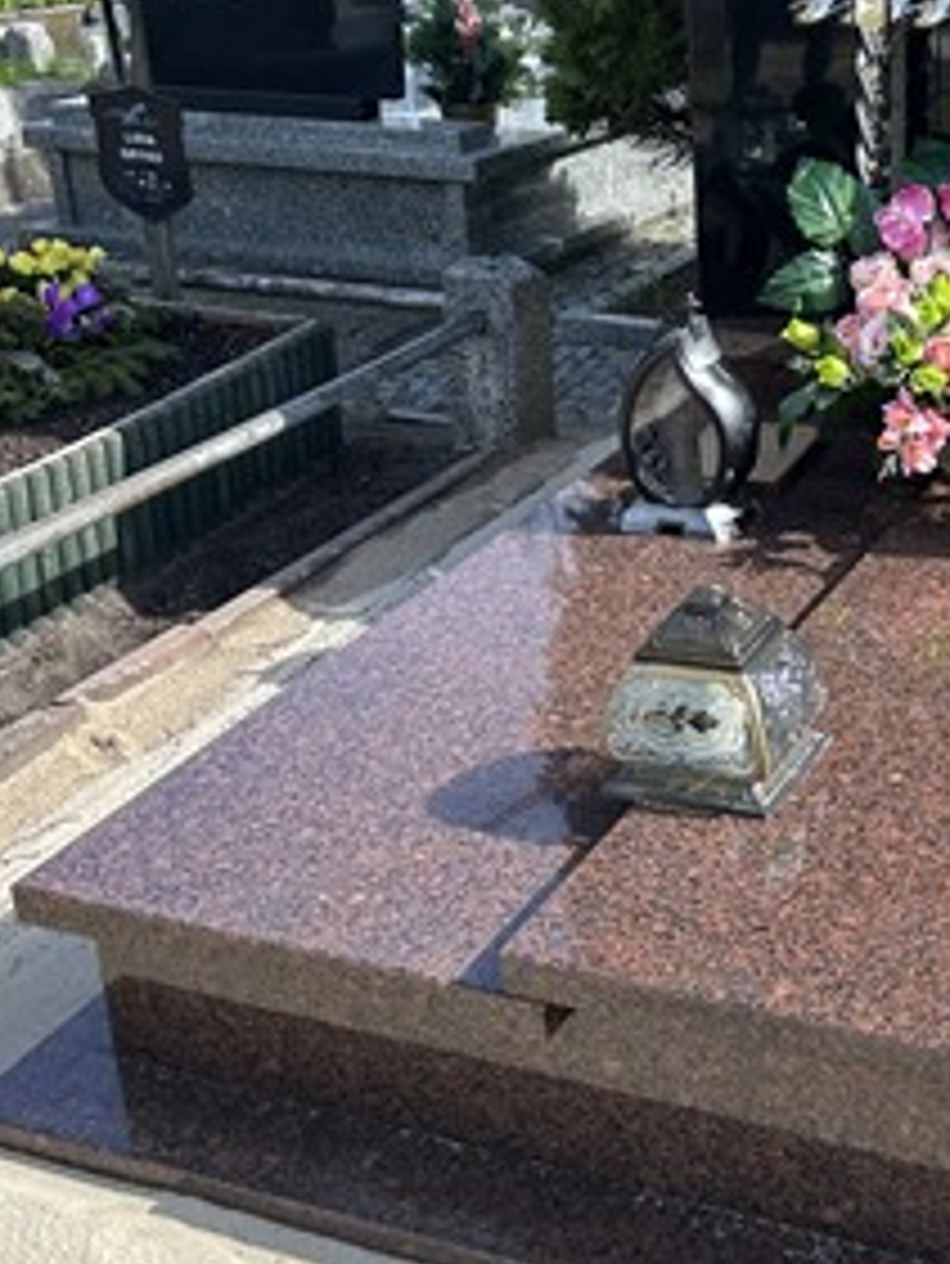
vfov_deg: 34.3
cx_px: 792
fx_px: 2048
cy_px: 583
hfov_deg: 25.6
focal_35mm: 56
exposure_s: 1/1449
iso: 50
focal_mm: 5.7
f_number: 1.5
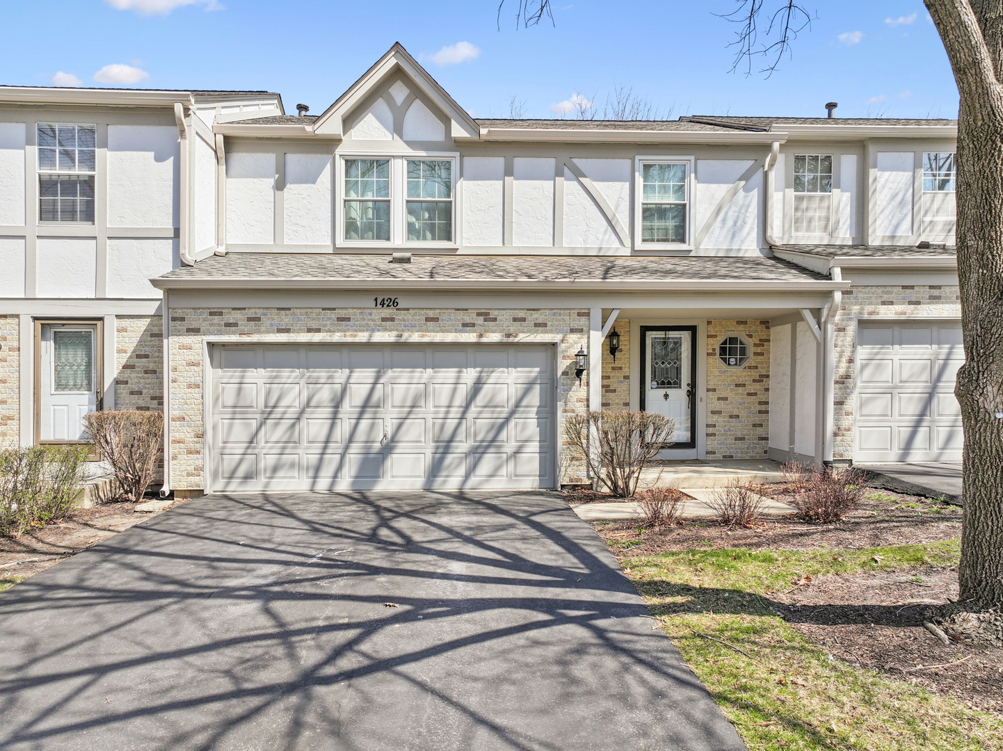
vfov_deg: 56.8
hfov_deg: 71.6
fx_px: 695
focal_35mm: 24
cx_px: 502
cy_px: 376
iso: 130
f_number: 2.8
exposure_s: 1/120
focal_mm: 12.3
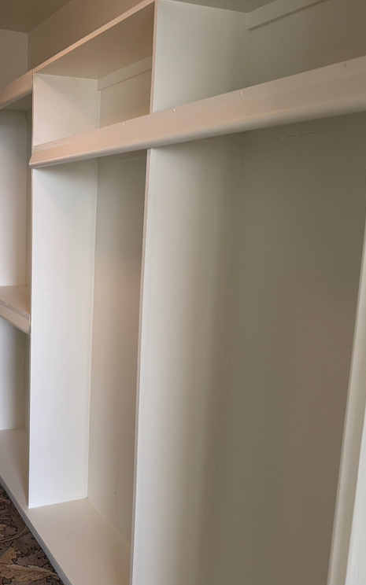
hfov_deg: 34.3
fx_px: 559
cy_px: 295
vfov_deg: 55.3
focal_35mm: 35
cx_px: 38
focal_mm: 6.76
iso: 160
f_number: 1.78
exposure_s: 1/120
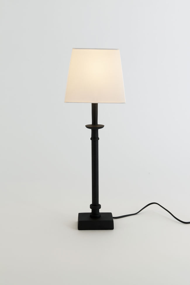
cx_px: 95
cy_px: 142
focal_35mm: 56
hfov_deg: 24.2
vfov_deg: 35.6
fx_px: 443
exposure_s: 1/10
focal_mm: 56
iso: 100
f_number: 11
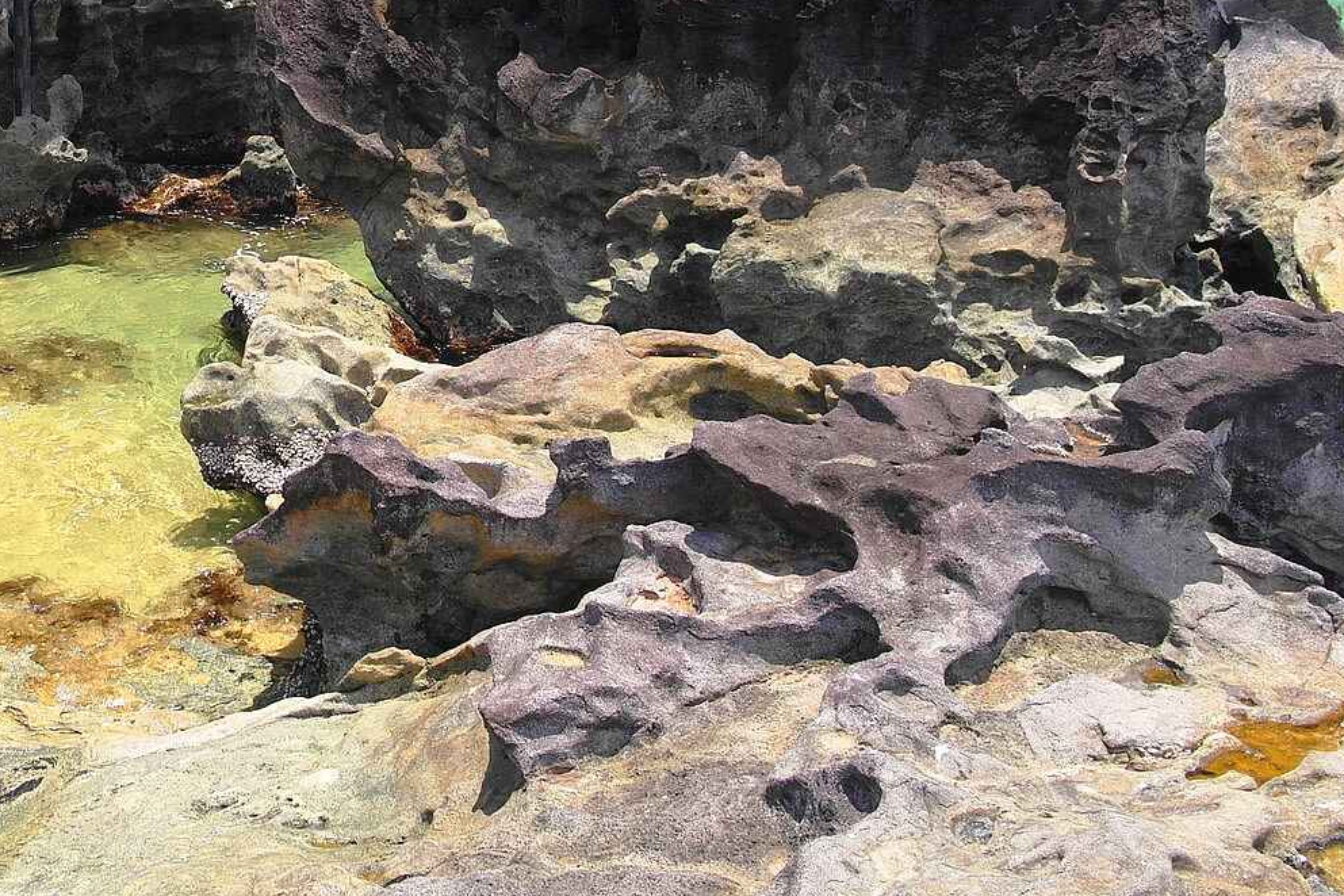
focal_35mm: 58
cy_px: 34
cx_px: 103
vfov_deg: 22.6
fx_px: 2165
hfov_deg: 32.5
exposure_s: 1/125
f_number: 4.5
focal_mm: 20
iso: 100
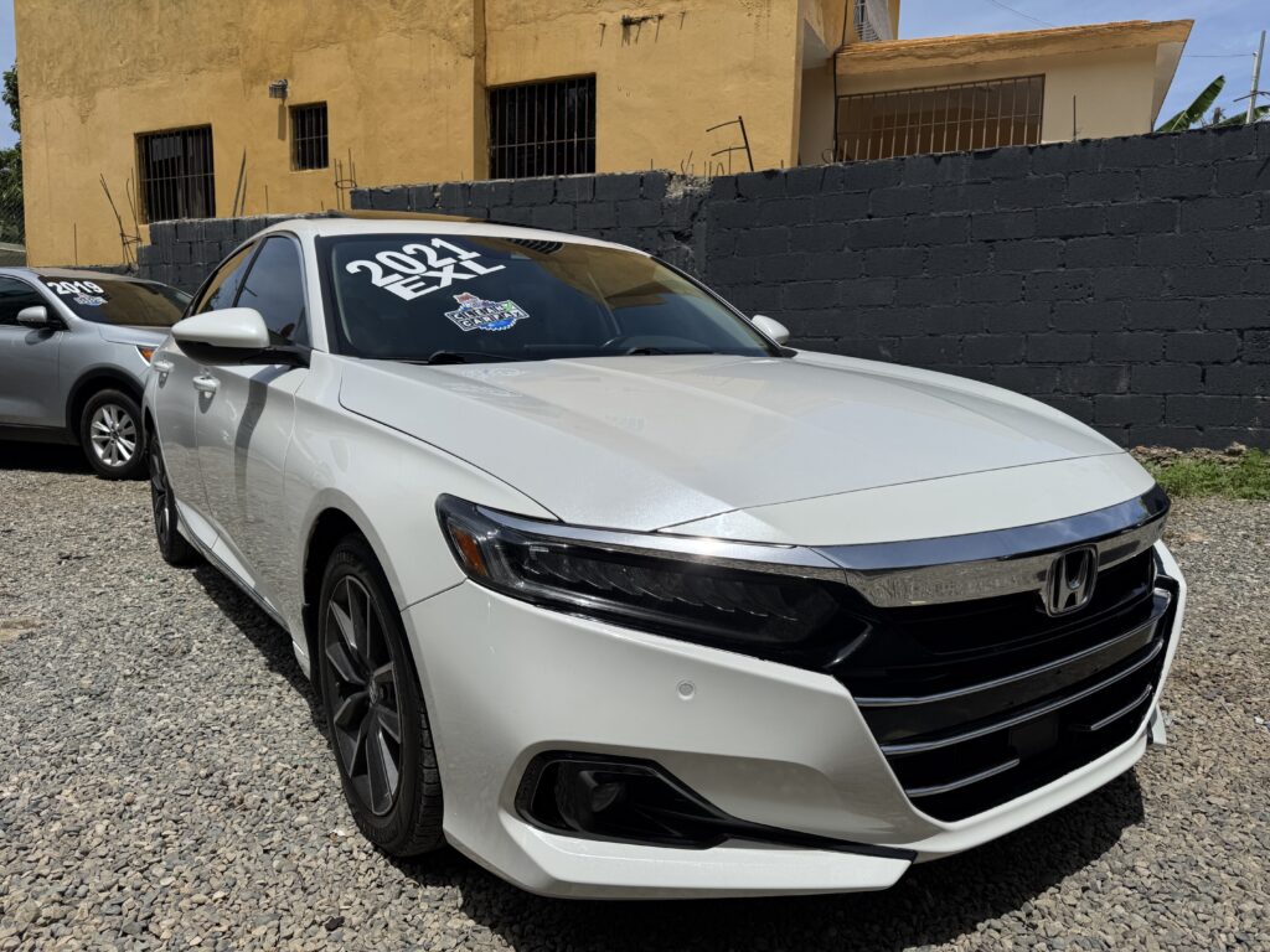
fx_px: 881
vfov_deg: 56.8
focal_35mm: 24
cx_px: 635
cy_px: 476
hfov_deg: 71.6
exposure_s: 1/12346
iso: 80
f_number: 1.78
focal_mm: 6.76
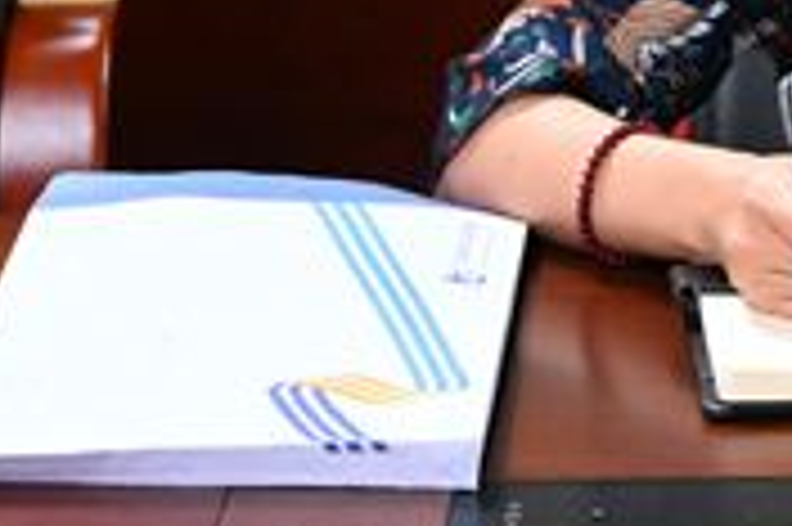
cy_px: -22
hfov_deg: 7.3
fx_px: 6176
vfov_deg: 4.9
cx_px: 1076
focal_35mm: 281
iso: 6400
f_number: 6.3
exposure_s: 1/125
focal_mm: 90
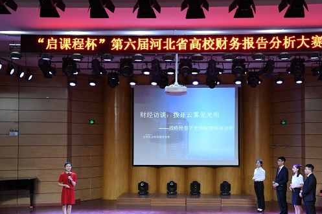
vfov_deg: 23.4
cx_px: 174
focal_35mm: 58
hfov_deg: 34.5
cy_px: 118
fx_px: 519
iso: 2000
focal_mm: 32
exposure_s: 1/125
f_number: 5.6
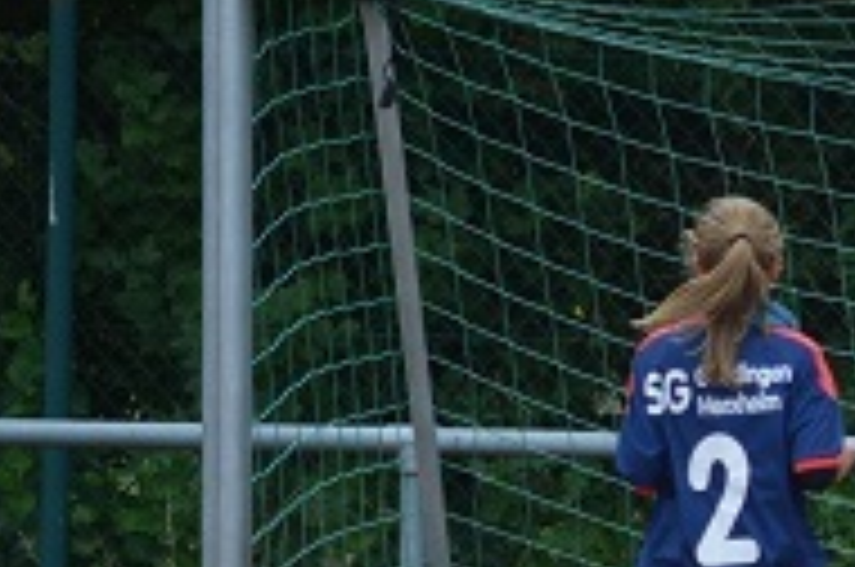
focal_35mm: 920
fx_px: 21813
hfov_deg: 2.2
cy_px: 421
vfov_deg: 1.5
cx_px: 837
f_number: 5.3
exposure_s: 1/1000
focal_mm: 240
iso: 450
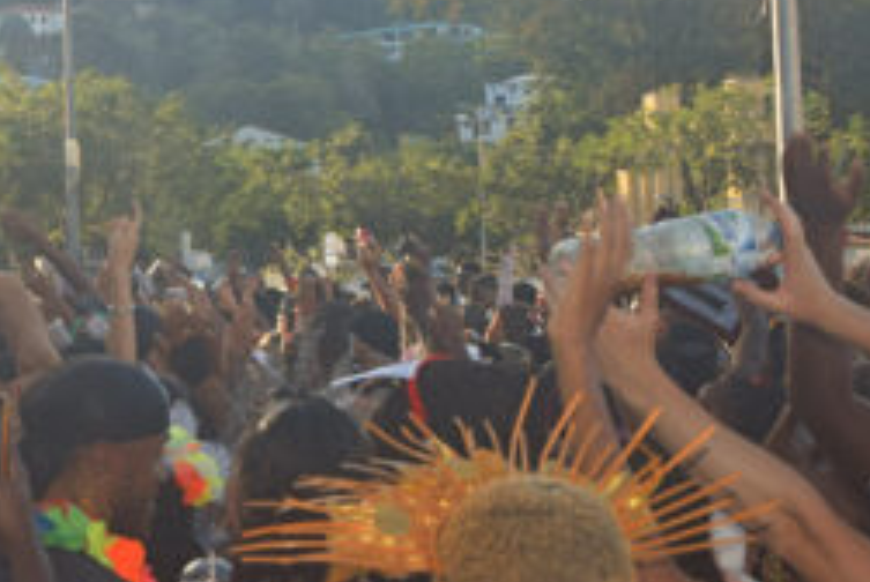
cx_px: -7
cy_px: 111
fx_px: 2661
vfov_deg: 12.4
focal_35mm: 110
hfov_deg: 18.1
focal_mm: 24
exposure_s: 1/200
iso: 100
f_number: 7.1
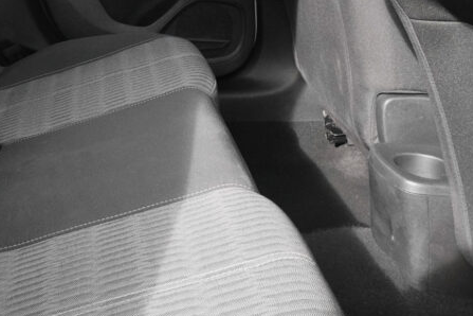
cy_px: -29
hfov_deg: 35.1
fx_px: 723
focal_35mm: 55
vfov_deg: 23.2
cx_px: 97
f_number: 9
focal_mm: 16.1
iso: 2000
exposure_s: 1/160
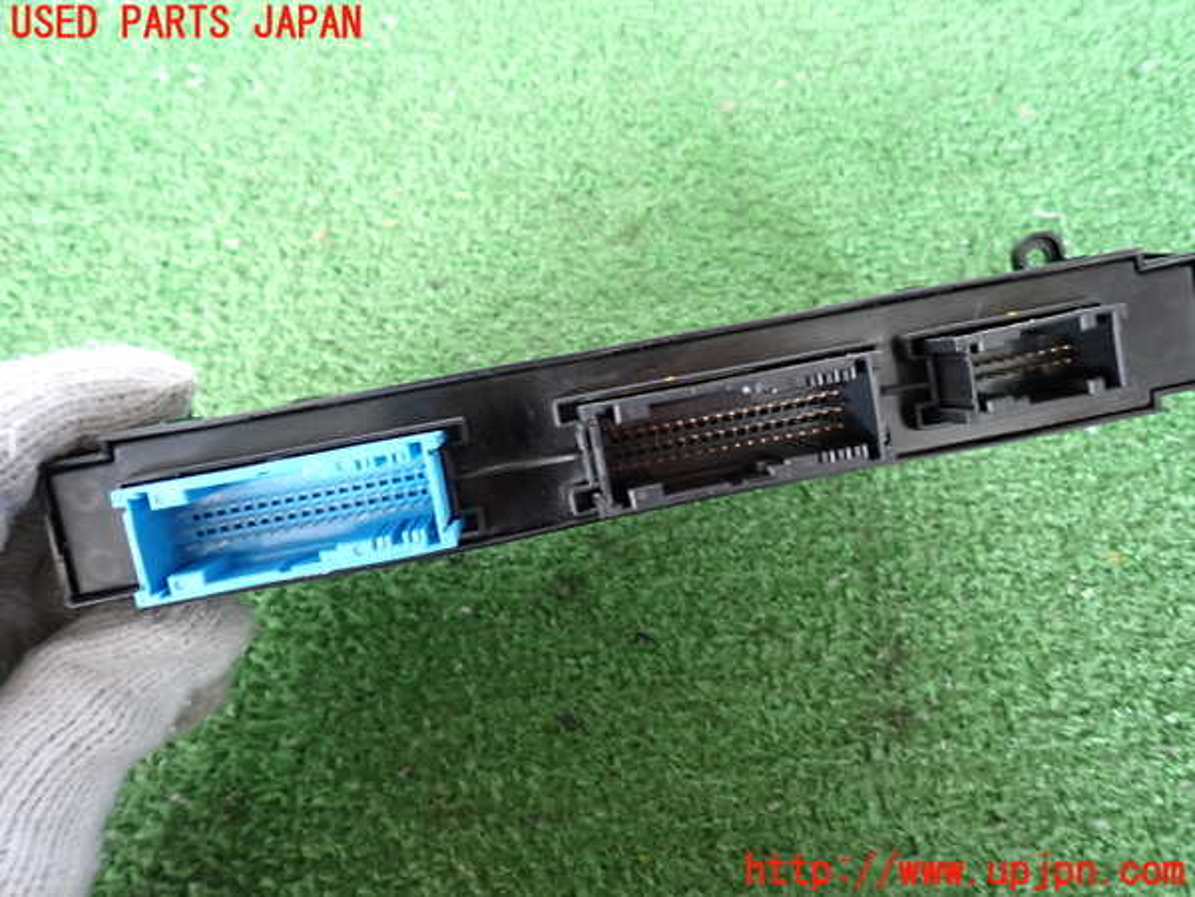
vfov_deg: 54.9
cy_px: 448
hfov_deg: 69.4
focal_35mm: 25
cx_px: 598
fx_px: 863
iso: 500
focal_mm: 4.5
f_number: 2
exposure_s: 1/30
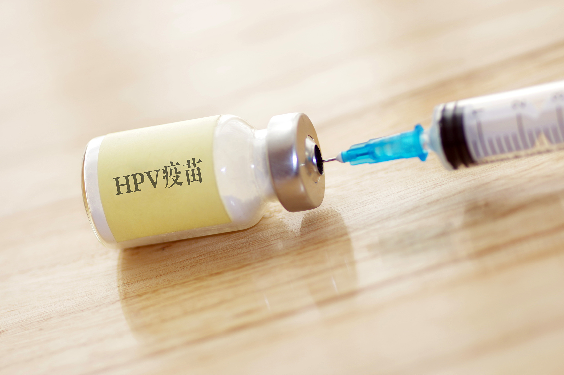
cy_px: 188
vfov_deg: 9.1
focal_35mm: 150
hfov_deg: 13.7
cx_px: 282
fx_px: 2348
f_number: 2.8
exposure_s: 1/100
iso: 100
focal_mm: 100
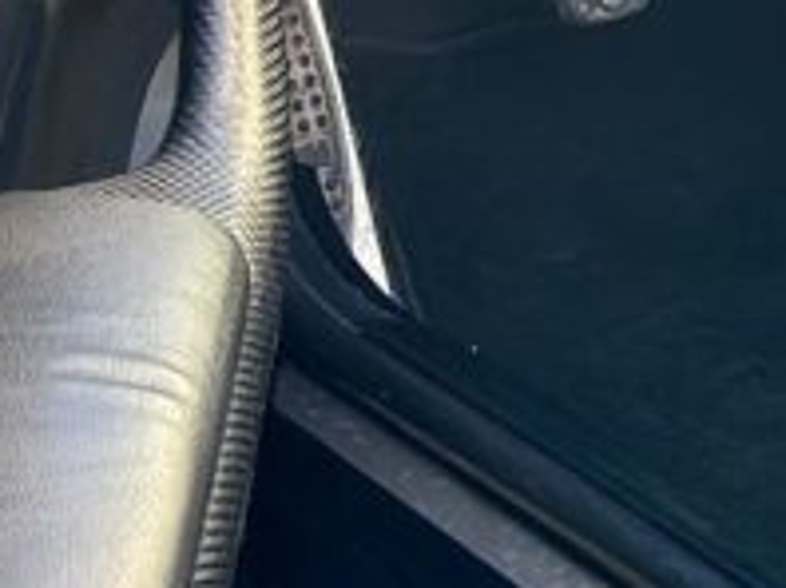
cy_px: -401
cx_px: 1370
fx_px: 4400
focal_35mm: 194
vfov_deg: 7.5
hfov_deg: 9.7
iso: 80
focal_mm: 6.86
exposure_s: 1/115
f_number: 1.78
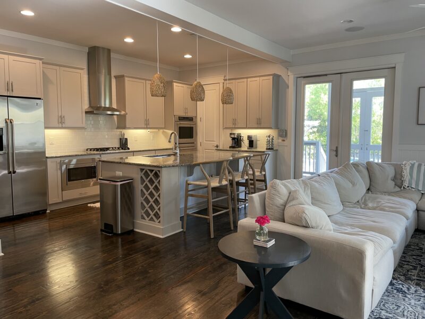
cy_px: 160
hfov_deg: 67.3
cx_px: 212
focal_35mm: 26
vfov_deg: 53.1
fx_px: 319
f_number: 1.6
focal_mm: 4.2
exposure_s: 1/60
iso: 125
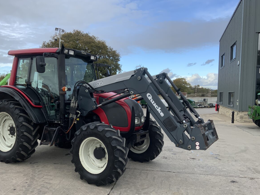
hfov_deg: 56.8
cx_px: 120
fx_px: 240
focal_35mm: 32
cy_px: 106
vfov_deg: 44.1
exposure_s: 1/599
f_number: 1.8
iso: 16
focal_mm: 3
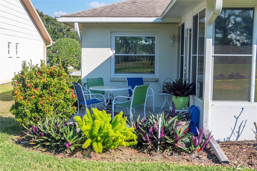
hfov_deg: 45.4
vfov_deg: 31.2
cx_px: 128
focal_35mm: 43
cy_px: 86
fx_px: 307
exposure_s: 1/320
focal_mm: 29
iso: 100
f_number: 6.3
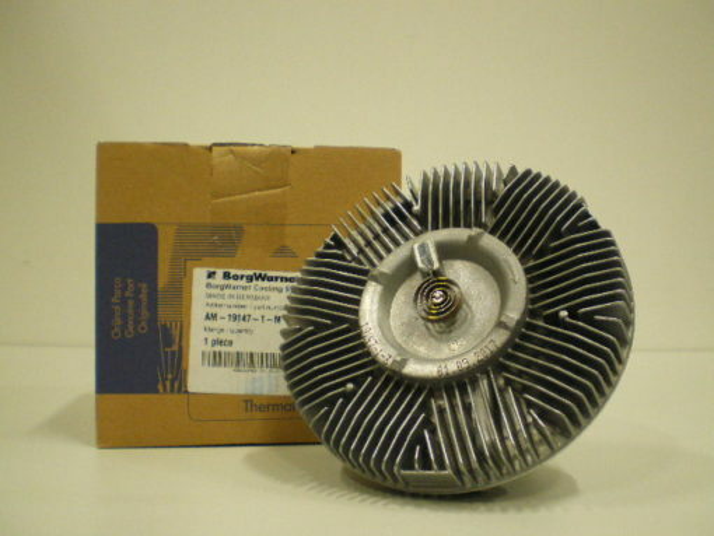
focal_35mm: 38
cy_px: 268
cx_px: 357
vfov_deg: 37.8
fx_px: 784
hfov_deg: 49.0
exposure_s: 1/10
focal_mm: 6.3
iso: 400
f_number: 3.1
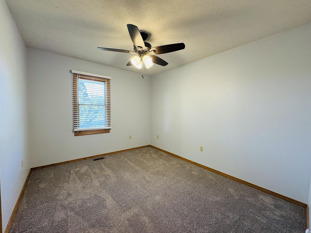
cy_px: 116
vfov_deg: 85.7
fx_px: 126
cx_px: 156
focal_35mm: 14
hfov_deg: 102.1
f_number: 2.2
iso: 250
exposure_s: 1/120
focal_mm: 2.22
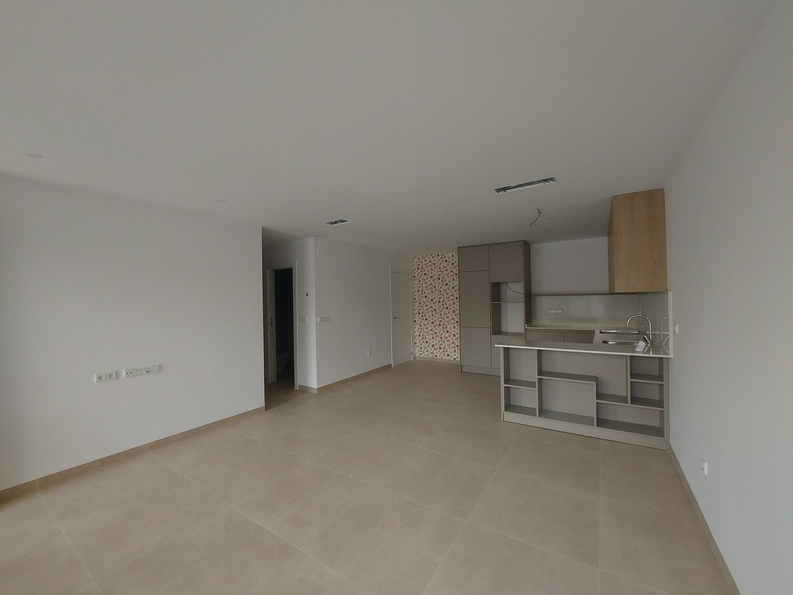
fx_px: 298
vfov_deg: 89.9
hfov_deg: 106.2
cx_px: 396
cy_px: 298
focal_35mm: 13
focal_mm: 1.74
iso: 125
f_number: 2.2
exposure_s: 1/60
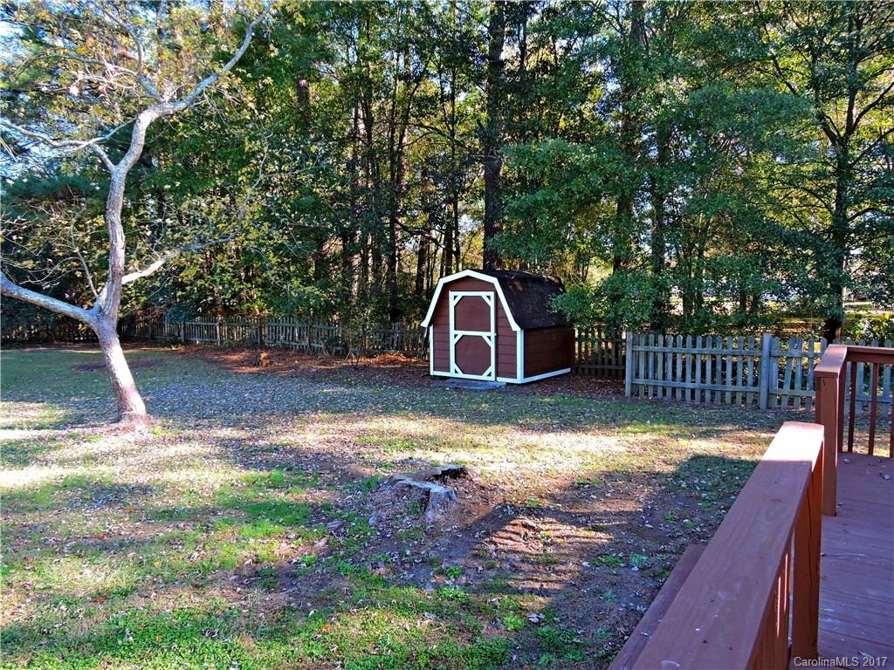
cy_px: 335
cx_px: 447
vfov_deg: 56.8
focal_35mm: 24
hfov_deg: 71.6
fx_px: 620
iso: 100
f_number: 3.3
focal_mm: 4.3
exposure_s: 1/80
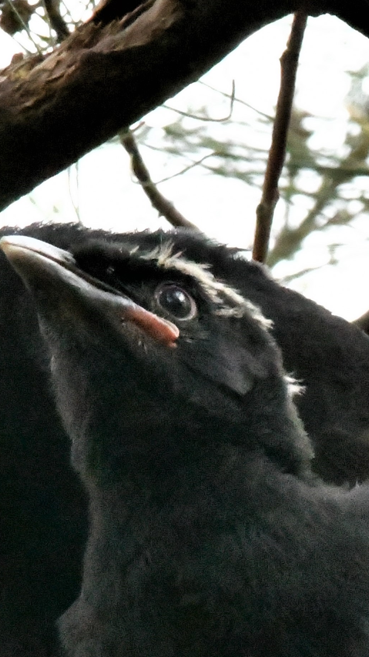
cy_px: 571
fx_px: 41395
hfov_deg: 0.5
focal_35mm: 2379
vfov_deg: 0.9
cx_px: 424
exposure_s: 1/200
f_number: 18
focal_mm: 500
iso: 28800
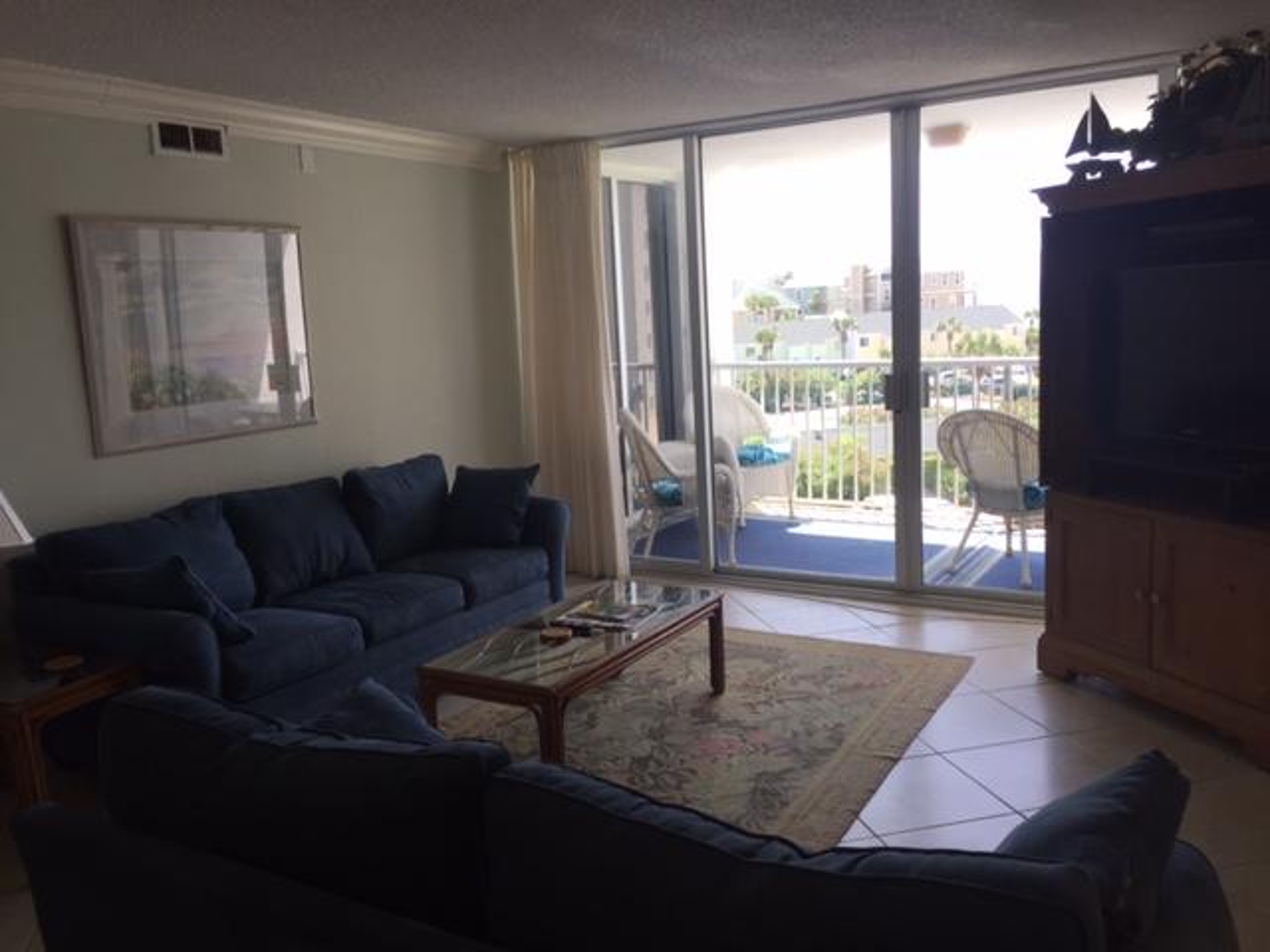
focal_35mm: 29
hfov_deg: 61.7
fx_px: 1064
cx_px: 635
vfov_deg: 48.2
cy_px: 476
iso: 32
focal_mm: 4.15
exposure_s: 1/151
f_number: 2.2
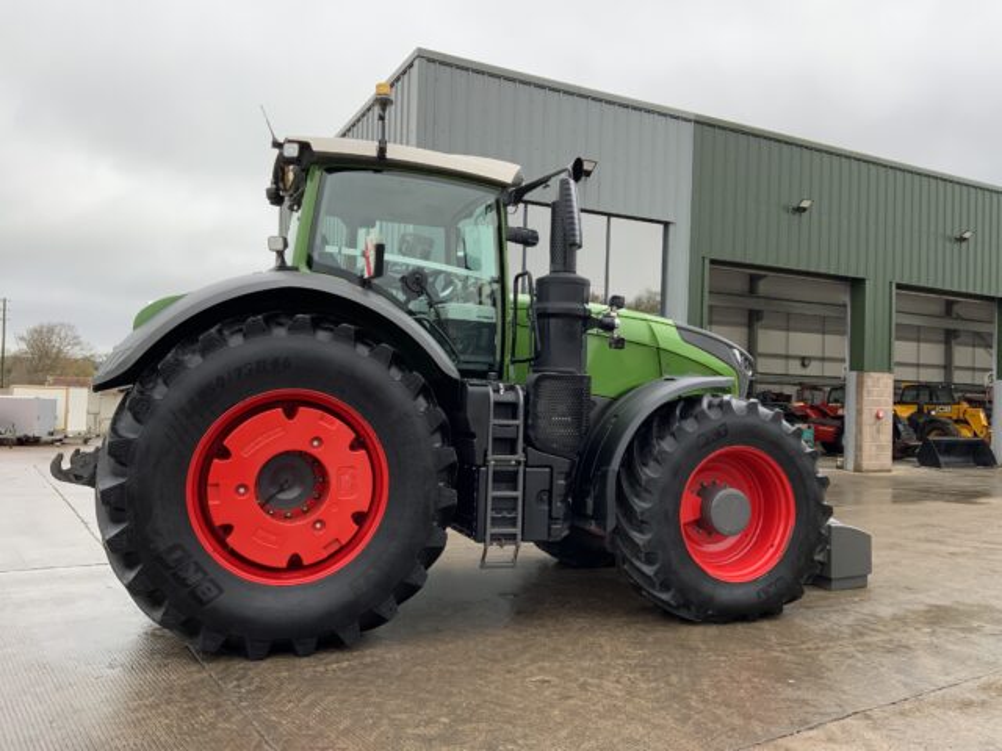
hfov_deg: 61.7
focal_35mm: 29
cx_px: 501
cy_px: 376
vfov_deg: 48.2
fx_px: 839
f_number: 1.8
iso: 16
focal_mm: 3
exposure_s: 1/149
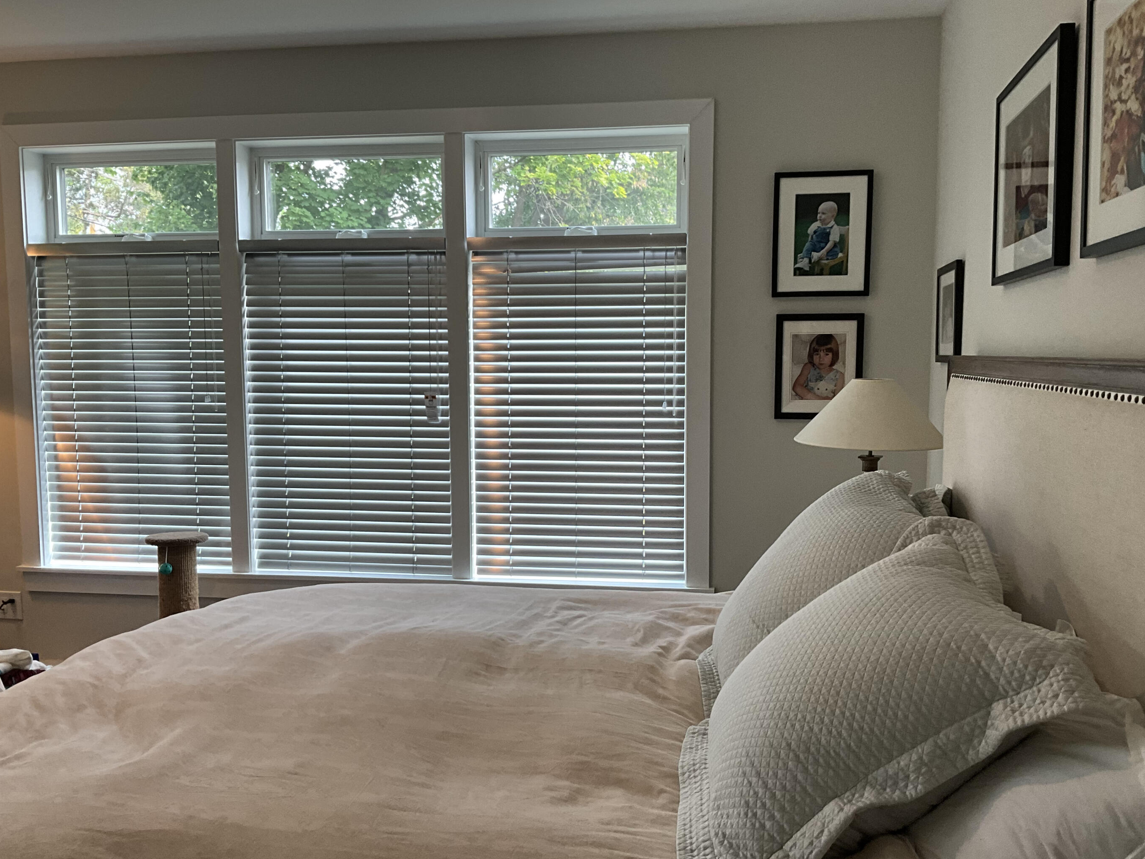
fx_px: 1058
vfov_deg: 44.1
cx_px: 599
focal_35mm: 32
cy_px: 464
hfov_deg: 56.8
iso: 64
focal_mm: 3
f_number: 1.8
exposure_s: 1/120
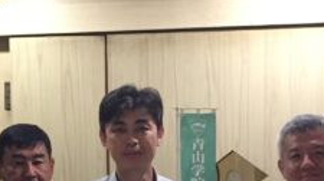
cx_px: 228
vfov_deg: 10.9
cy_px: 250
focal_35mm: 108
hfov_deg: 19.7
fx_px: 927
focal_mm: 4.15
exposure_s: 1/33
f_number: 2.2
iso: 250
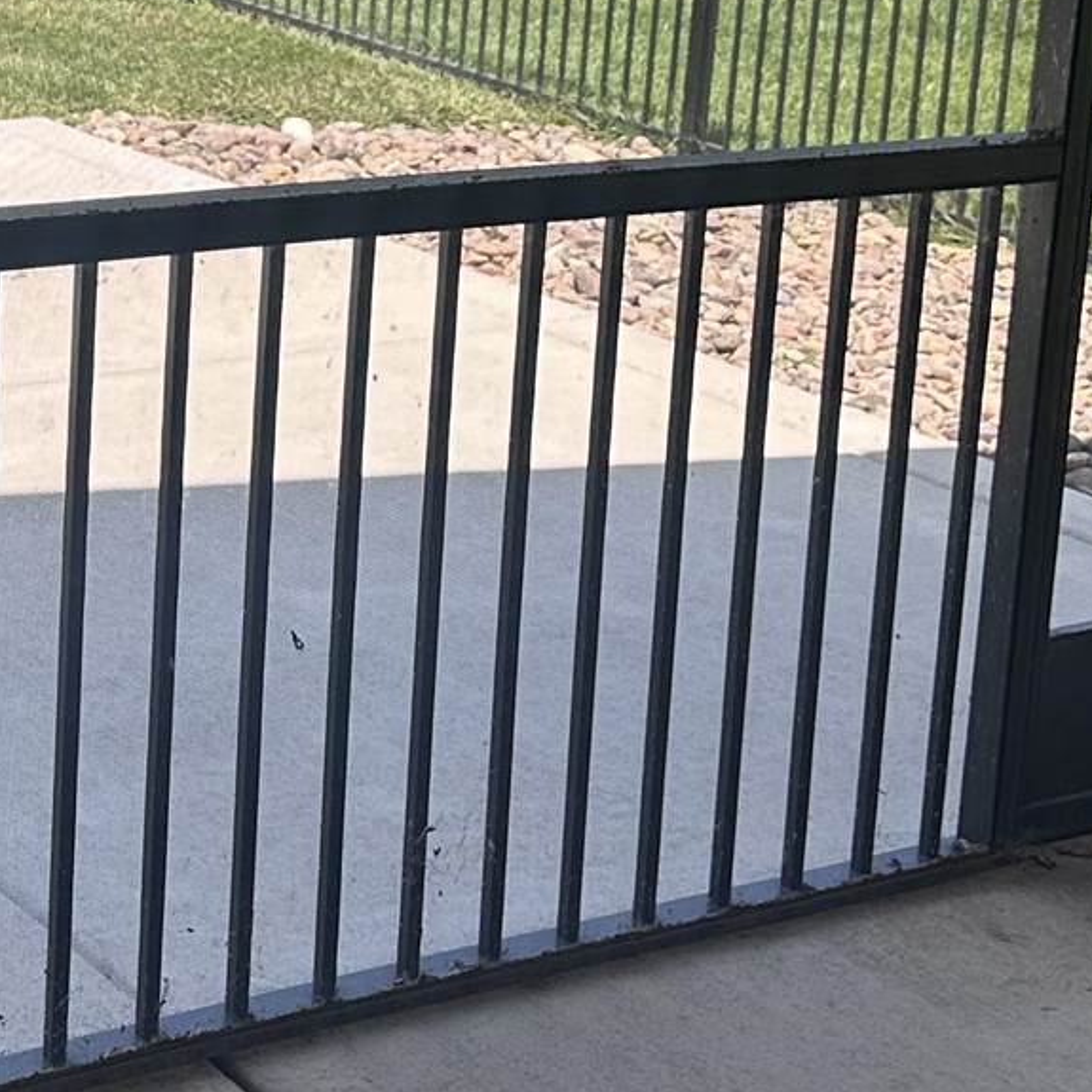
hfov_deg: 19.6
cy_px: 34
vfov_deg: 19.9
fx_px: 3034
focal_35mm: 85
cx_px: -99
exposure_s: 1/943
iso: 80
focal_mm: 6.86
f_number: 1.78
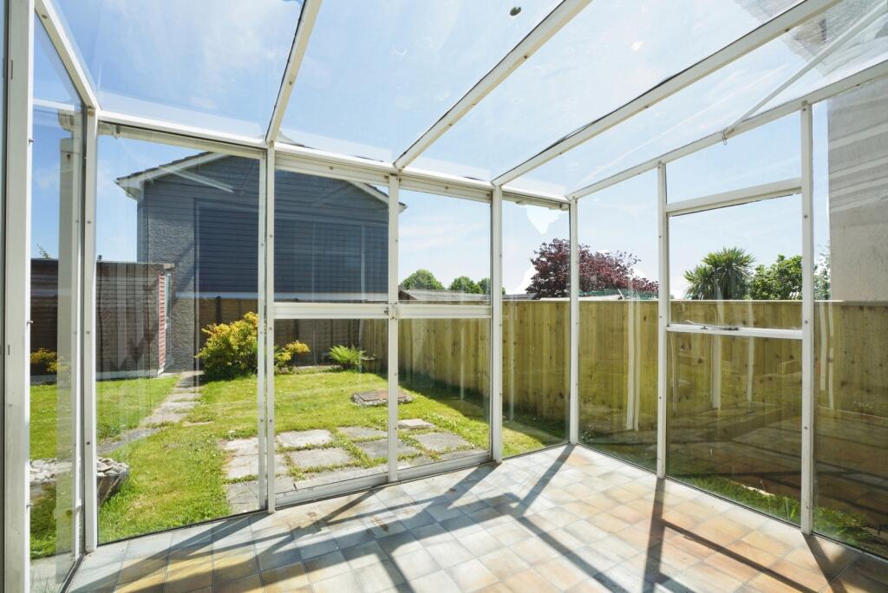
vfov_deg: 73.8
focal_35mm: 16
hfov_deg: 96.7
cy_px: 296
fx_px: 395
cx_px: 444
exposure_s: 1/2500
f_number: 9
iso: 2000
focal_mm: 16
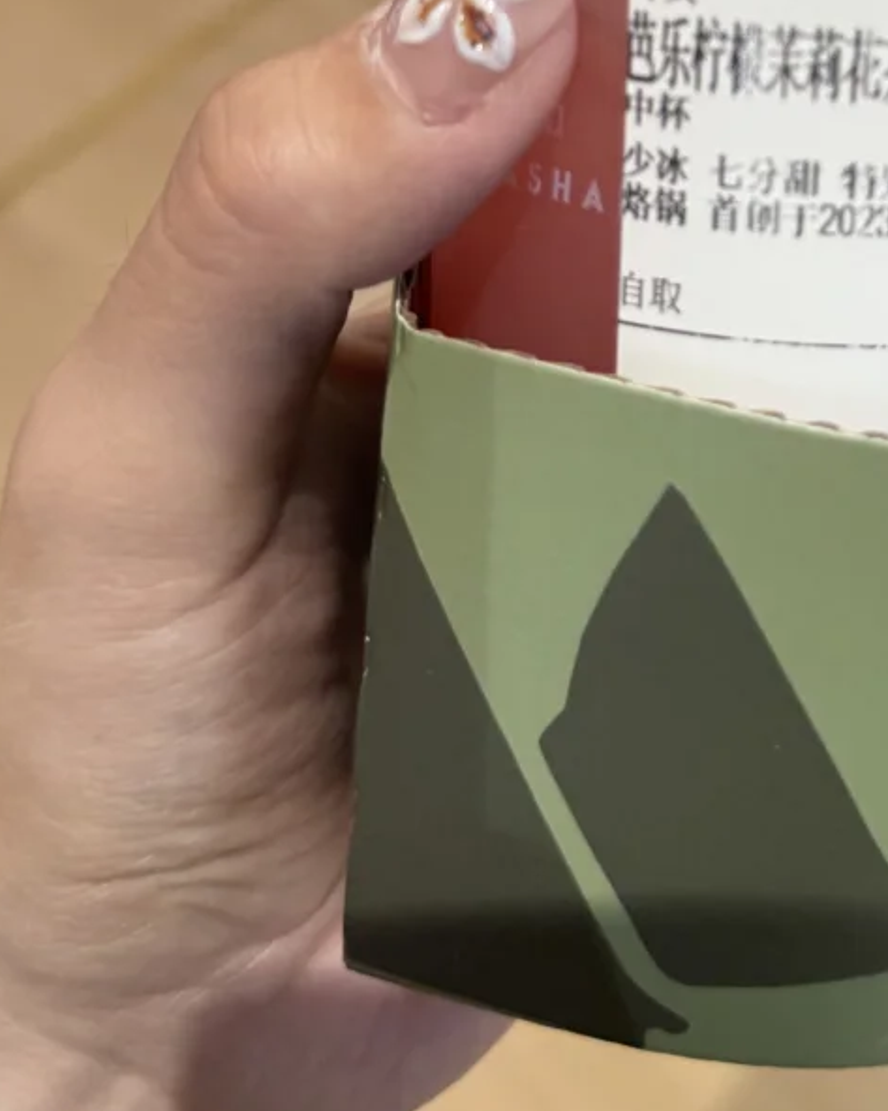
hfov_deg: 25.7
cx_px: 813
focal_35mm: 57
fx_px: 1874
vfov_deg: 30.9
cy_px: 28
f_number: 1.78
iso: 125
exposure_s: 1/100
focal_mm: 6.76
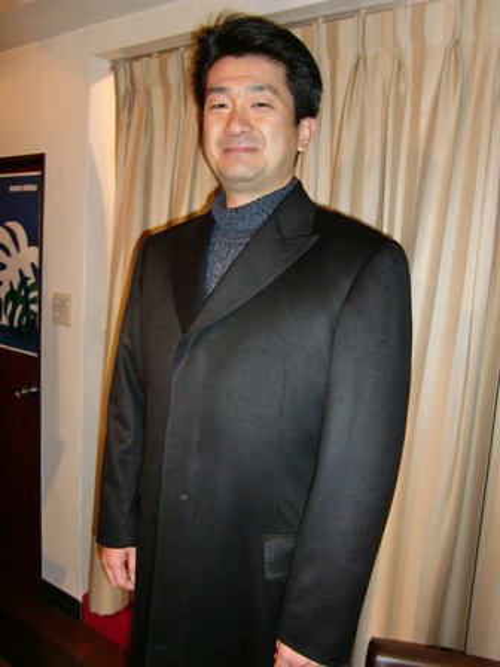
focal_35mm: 28
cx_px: 250
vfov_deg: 63.4
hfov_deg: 49.7
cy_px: 334
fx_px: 539
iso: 400
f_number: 2.6
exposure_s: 1/60
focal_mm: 4.9
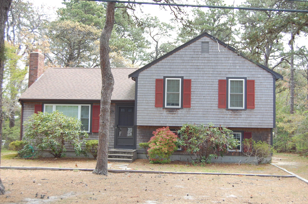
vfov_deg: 29.8
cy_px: 102
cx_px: 154
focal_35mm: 45
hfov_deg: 43.6
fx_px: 385
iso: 200
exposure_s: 1/160
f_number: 6.3
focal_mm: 30
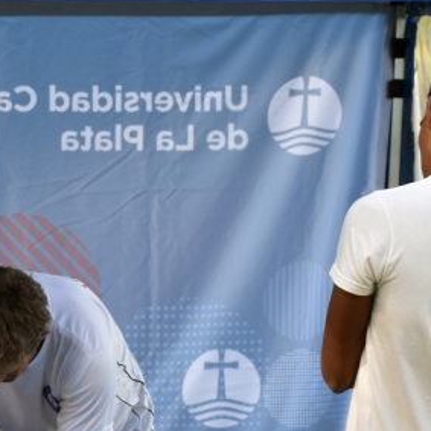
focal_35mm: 208
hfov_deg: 8.4
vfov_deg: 8.4
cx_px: -32
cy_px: 307
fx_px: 2923
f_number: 8
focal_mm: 45
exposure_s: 1/250
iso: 800
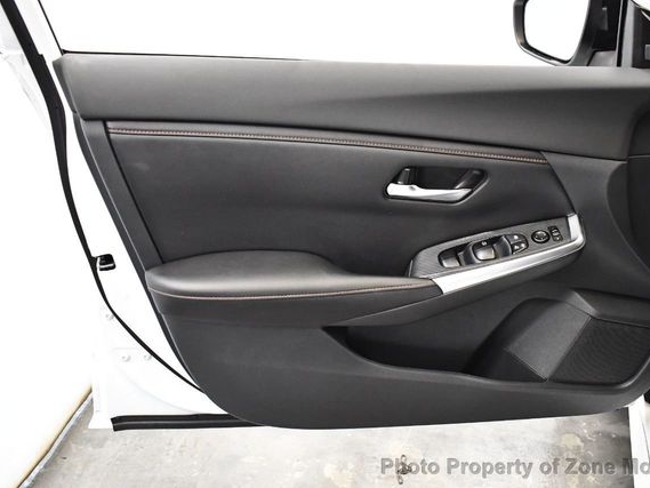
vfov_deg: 36.8
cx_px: 364
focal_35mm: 39
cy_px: 244
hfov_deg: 47.8
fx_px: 732
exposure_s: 1/100
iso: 3200
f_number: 3.5
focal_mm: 18
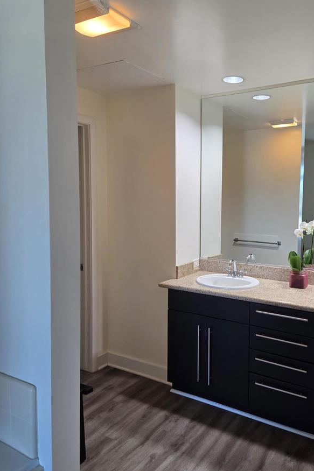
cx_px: 205
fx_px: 366
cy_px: 228
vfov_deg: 65.5
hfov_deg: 45.8
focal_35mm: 28
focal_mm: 5.4
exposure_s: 1/120
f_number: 1.8
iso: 160
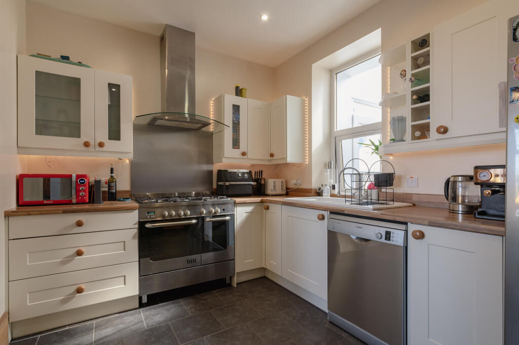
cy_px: 172
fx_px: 245
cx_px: 260
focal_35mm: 17
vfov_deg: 70.3
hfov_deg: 93.3
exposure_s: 1/30
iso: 400
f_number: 8
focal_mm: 17
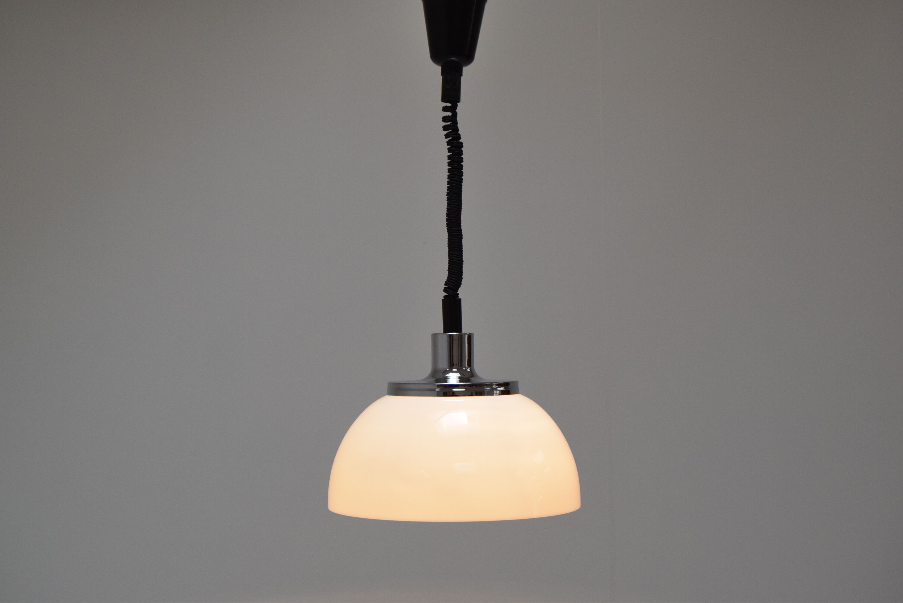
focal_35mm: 51
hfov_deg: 38.9
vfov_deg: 26.5
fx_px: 1280
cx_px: 452
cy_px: 302
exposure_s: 1/200
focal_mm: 34
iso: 1600
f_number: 7.1
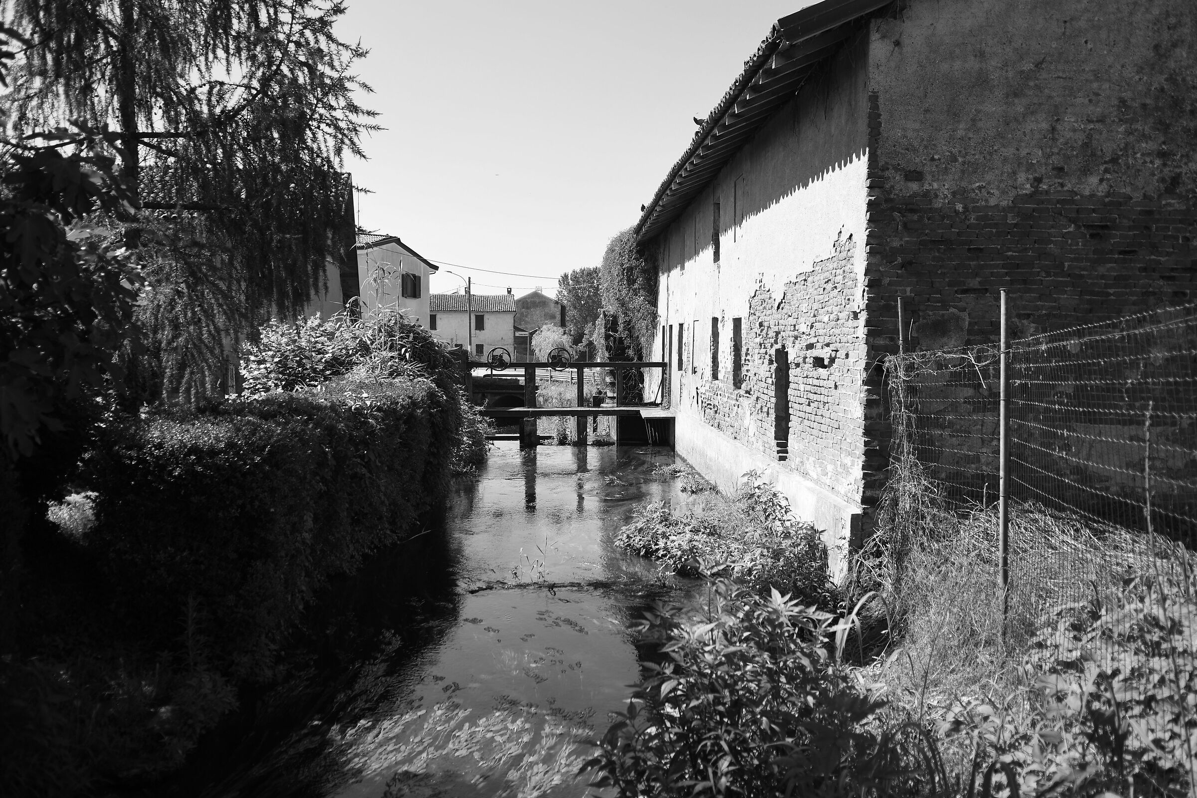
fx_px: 997
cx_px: 598
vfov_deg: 43.6
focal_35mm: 30
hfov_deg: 61.9
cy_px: 399
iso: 100
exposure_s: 1/1000
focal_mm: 20
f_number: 2.8
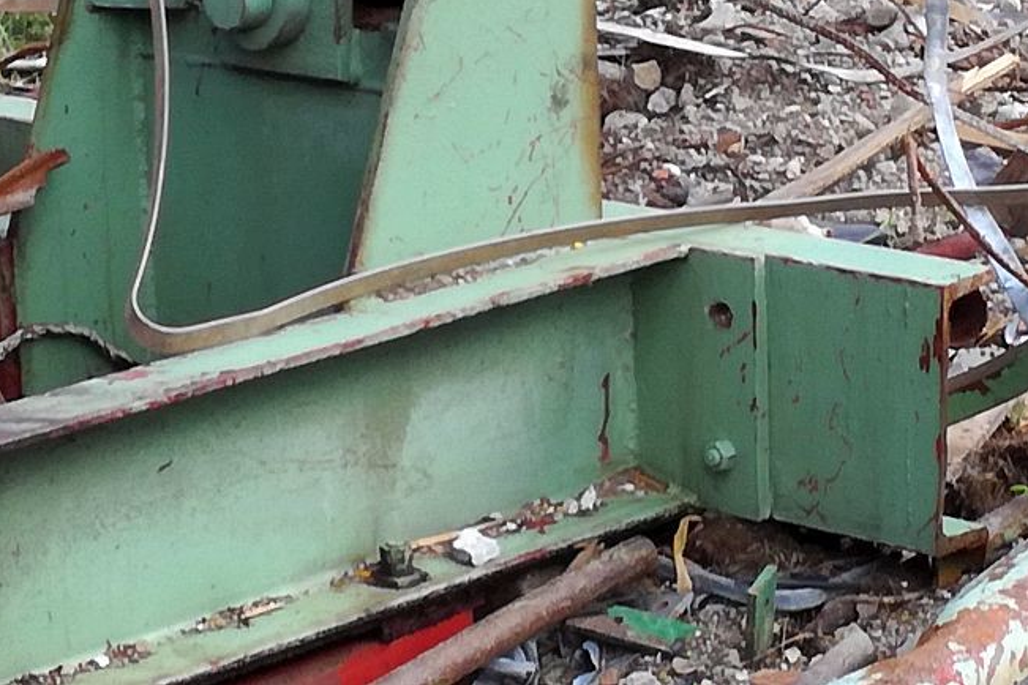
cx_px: 490
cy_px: 215
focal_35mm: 138
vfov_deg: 9.9
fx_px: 3940
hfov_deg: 14.9
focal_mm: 3.79
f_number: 2
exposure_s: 1/194
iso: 50
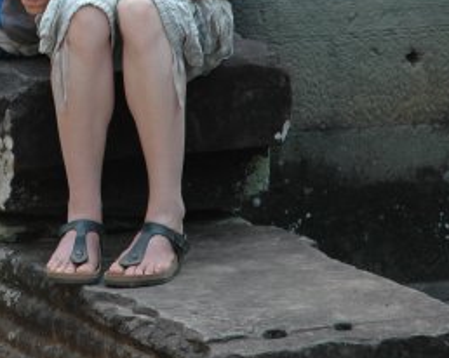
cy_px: -16
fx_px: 3652
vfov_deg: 5.6
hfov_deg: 7.0
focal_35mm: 275
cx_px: 7
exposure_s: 1/125
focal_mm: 70
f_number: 6.3
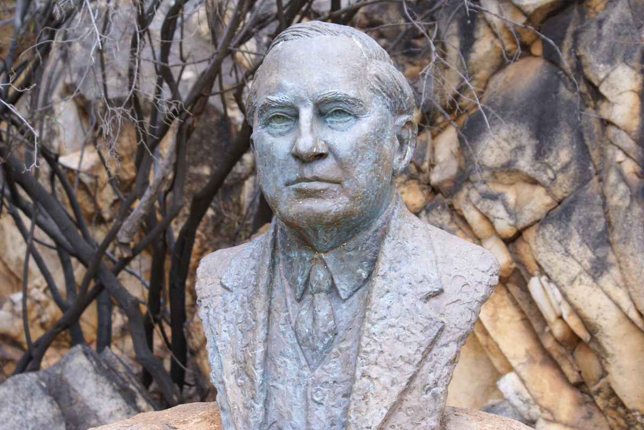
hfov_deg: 22.6
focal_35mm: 90
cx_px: 322
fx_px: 1610
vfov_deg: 15.2
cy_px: 215
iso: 400
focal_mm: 60
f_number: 5.6
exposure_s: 1/80
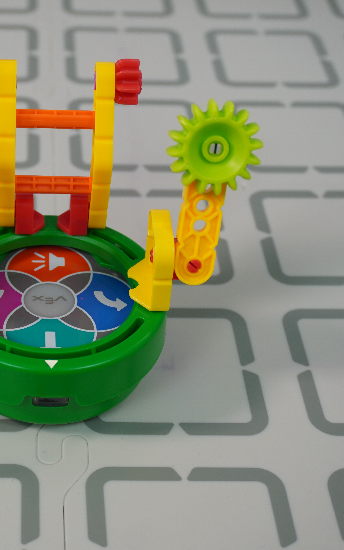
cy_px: 276
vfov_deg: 30.7
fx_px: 1002
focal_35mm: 67
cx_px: 54
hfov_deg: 19.2
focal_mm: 29
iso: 160
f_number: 4.5
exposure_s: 1/50
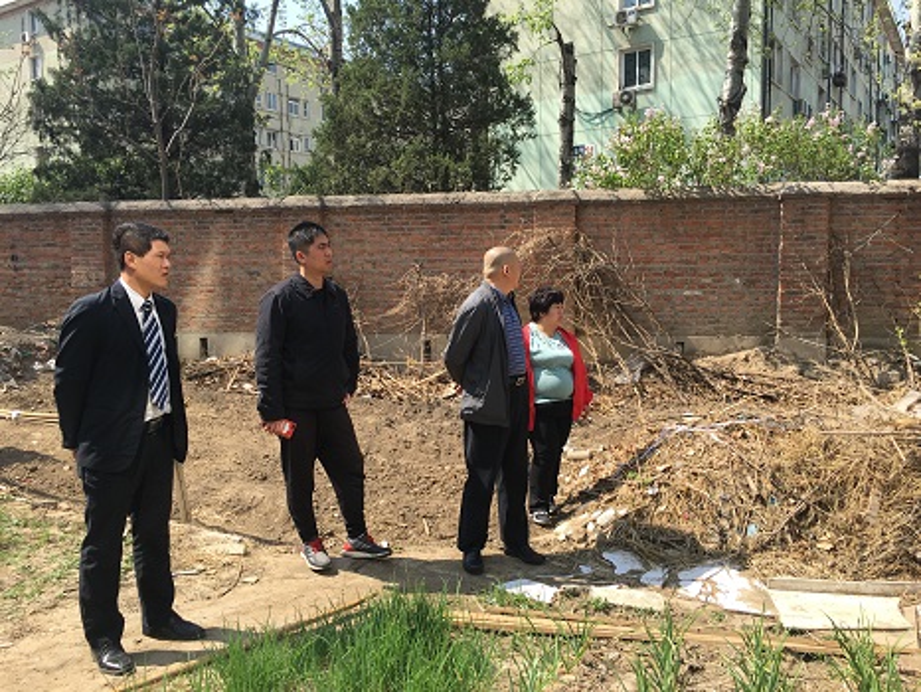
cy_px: 346
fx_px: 772
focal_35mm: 29
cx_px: 460
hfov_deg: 61.6
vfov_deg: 48.3
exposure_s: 1/705
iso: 25
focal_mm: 4.15
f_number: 2.2
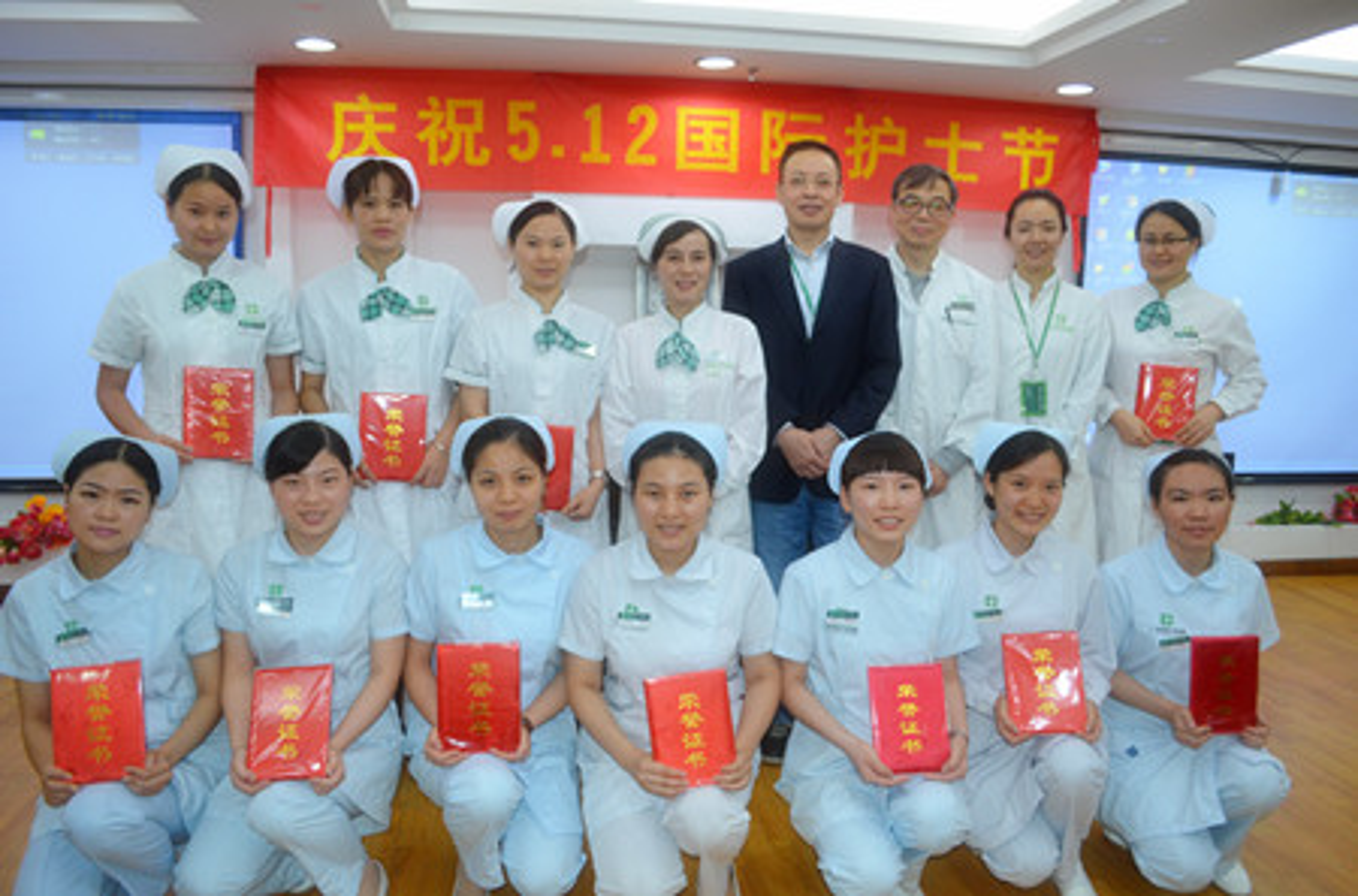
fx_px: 1015
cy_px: 448
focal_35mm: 27
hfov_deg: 67.5
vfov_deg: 47.6
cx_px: 679
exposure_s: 1/60
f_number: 3.5
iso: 1000
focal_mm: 18
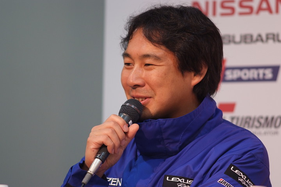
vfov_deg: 5.1
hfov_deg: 7.6
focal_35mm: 270
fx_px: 2107
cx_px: 140
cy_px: 94
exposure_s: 1/125
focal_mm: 180
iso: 800
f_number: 2.8
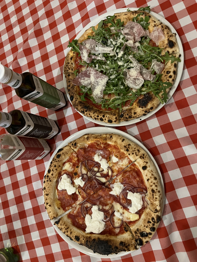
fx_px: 197
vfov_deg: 67.3
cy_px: 131
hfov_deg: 53.1
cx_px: 98
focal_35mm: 26
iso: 640
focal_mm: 5.7
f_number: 1.5
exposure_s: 1/40
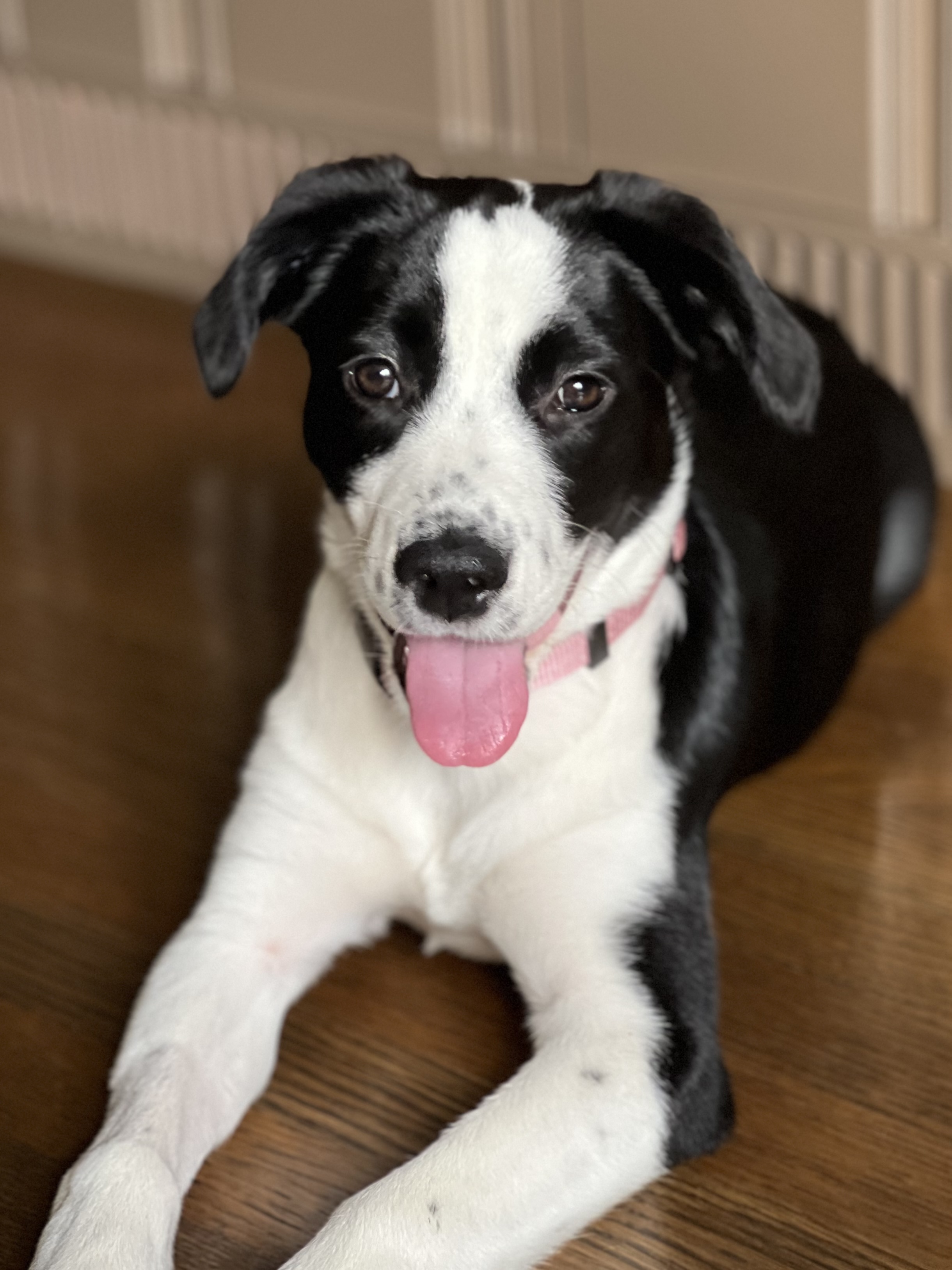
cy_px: 635
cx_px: 476
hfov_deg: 19.1
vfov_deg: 25.3
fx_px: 2824
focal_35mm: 77
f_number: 2.8
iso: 250
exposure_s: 1/40
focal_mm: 9
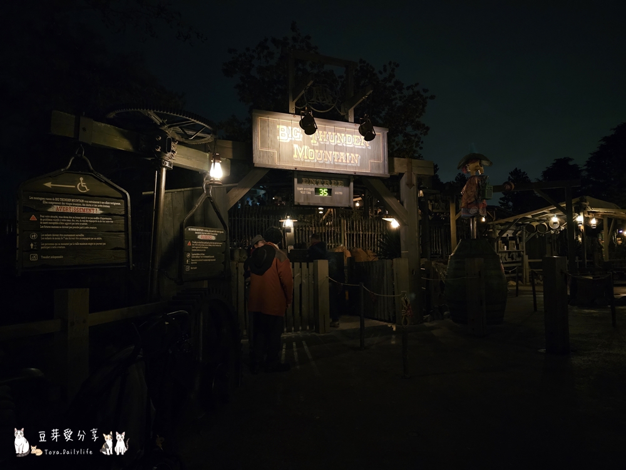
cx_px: 313
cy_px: 235
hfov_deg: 73.9
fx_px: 416
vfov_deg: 58.9
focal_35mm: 23
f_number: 1.7
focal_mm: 6.3
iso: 1250
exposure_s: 1/17
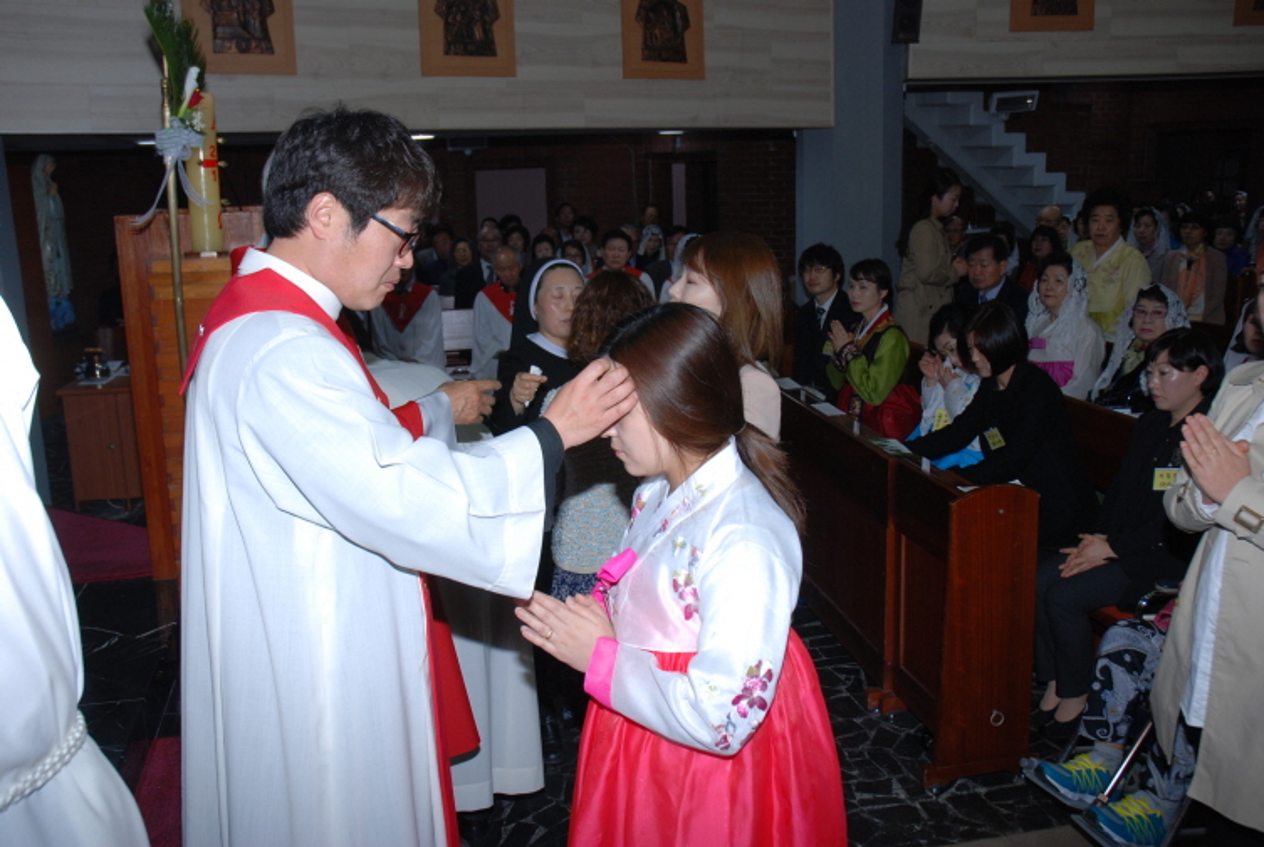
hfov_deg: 57.1
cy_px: 424
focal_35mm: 33
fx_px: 1161
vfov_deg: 40.1
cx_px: 632
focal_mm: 22
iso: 200
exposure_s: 1/60
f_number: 7.1
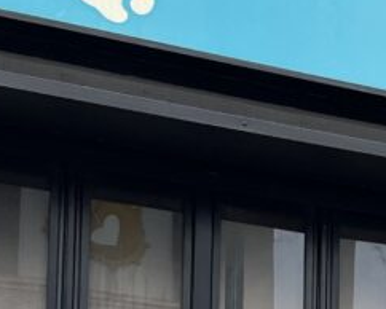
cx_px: 770
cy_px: 516
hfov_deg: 12.6
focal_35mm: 134
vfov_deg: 10.9
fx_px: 1532
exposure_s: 1/1325
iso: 50
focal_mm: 5.1
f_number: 1.6
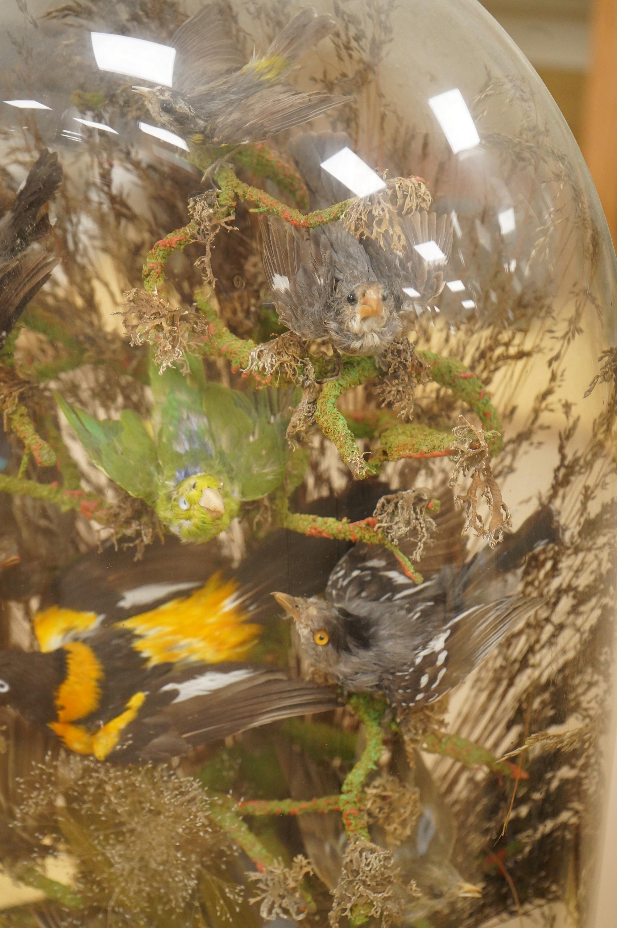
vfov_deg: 28.9
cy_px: 464
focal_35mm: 70
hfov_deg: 19.4
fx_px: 1803
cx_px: 308
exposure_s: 1/160
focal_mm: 70
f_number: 5.6
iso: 4000
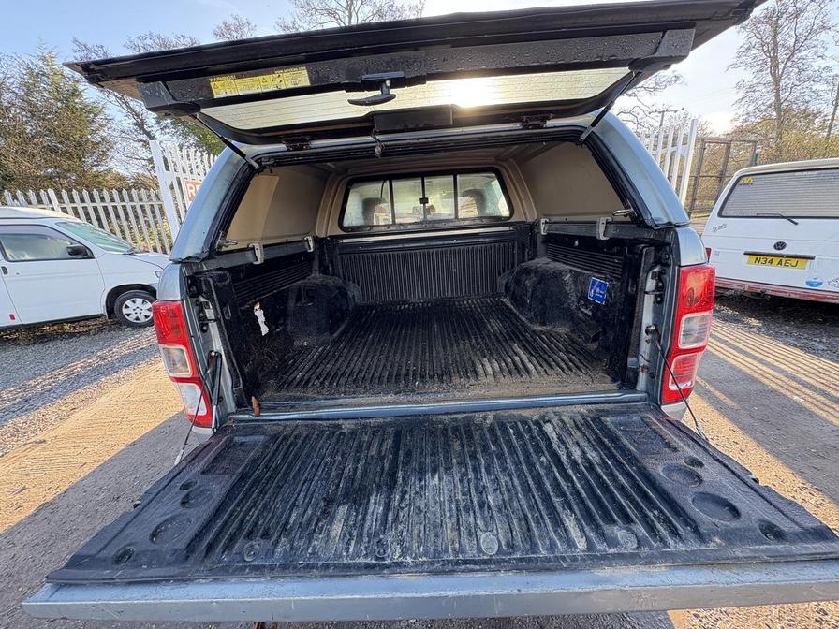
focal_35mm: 14
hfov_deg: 102.1
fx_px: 339
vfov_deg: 85.7
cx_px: 420
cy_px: 314
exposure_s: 1/99
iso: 125
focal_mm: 2.22
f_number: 2.2
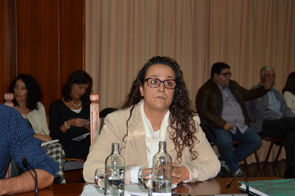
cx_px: 148
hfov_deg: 26.0
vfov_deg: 17.4
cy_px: 98
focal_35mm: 78
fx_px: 638
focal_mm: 52
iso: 400
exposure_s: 1/60
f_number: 5.6
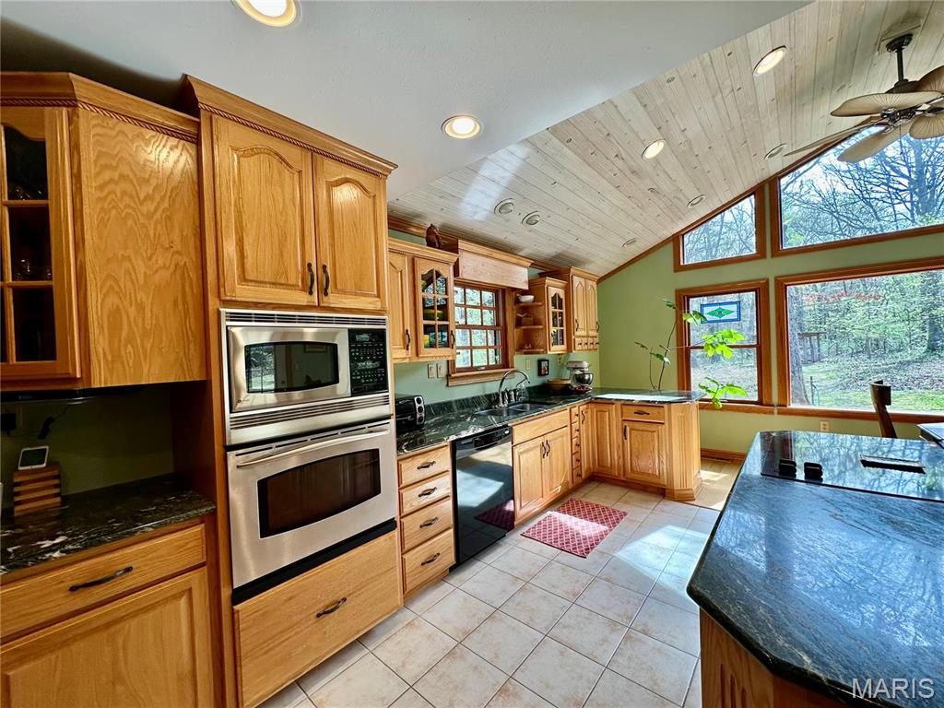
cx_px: 472
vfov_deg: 85.7
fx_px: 382
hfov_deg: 102.1
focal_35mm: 14
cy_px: 354
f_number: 2.2
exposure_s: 1/120
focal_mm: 2.22
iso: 50
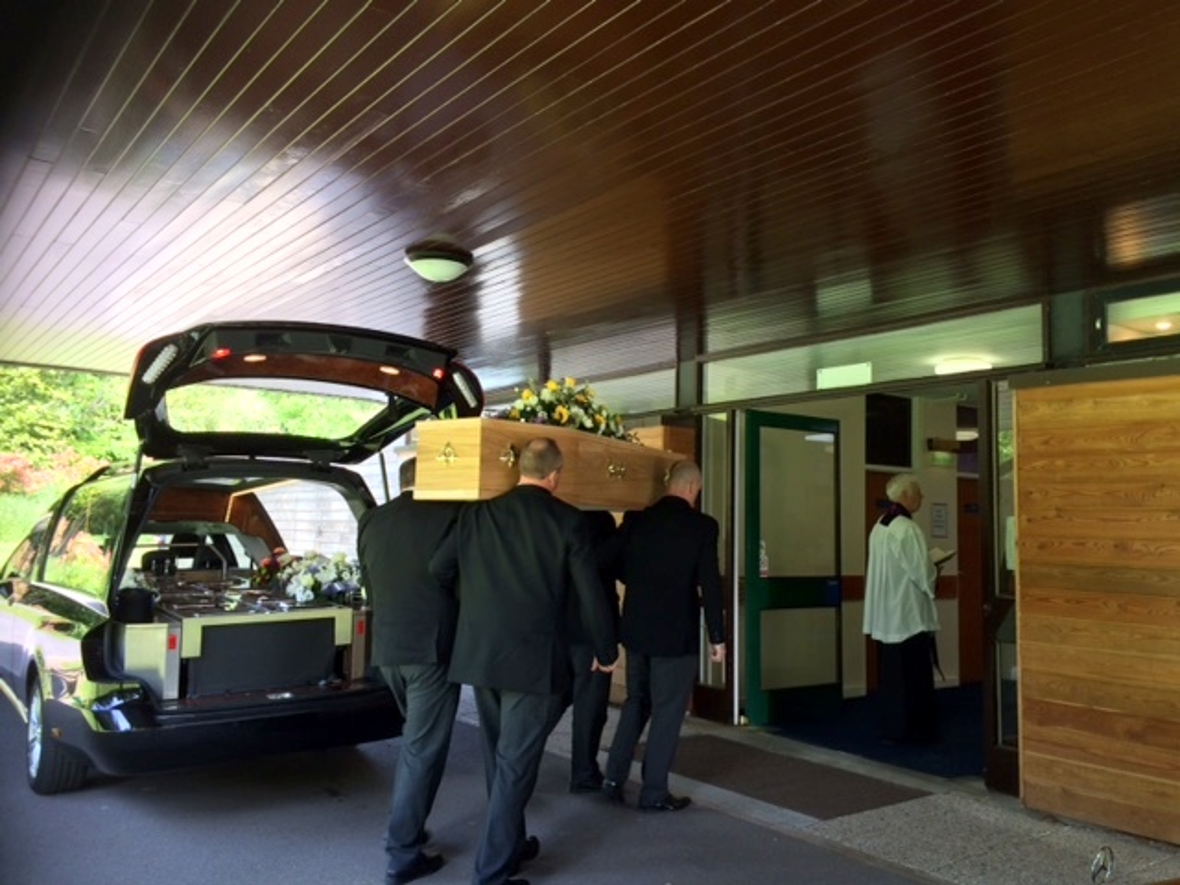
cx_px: 590
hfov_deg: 61.7
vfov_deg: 48.2
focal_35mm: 29
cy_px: 442
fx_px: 989
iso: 50
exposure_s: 1/60
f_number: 2.2
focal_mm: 4.15
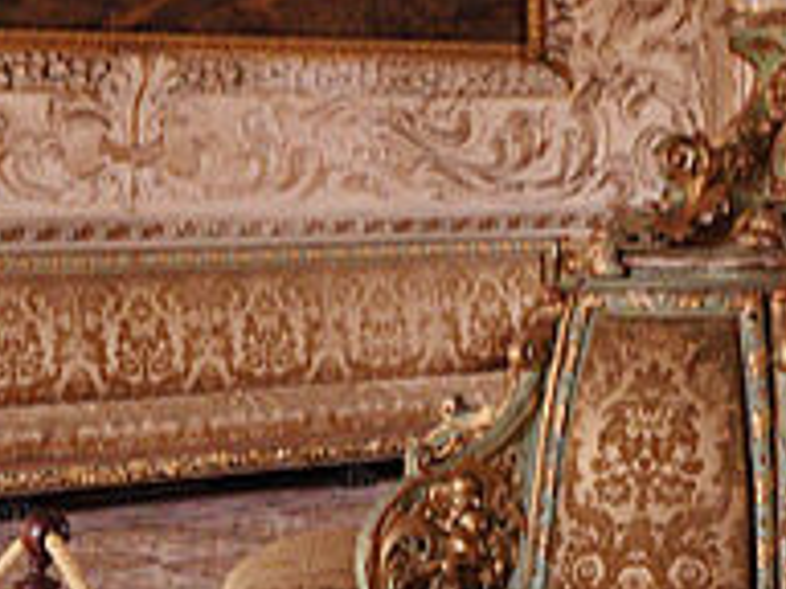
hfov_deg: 19.6
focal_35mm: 96
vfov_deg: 14.8
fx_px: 2180
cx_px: 856
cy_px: -147
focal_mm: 16
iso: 1600
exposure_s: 1/125
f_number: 4
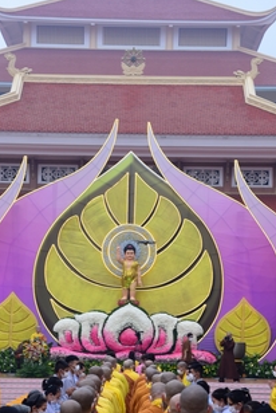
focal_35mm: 116
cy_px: 349
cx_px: 107
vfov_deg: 17.4
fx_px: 1331
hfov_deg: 11.8
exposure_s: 1/50
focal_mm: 55
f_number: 6.3
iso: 400
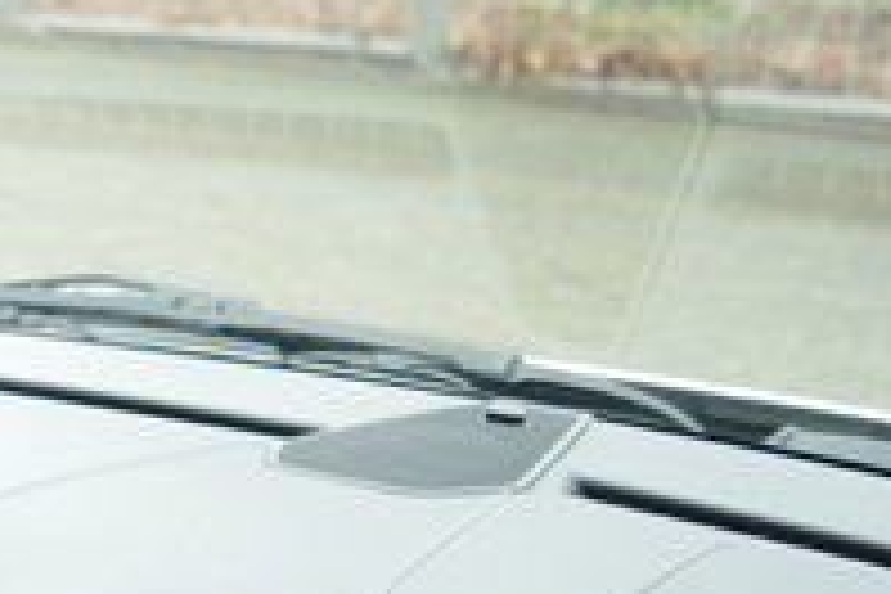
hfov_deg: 13.9
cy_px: 1019
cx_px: -796
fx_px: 3168
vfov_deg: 10.2
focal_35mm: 128
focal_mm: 22
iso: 400
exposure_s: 1/25
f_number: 3.8
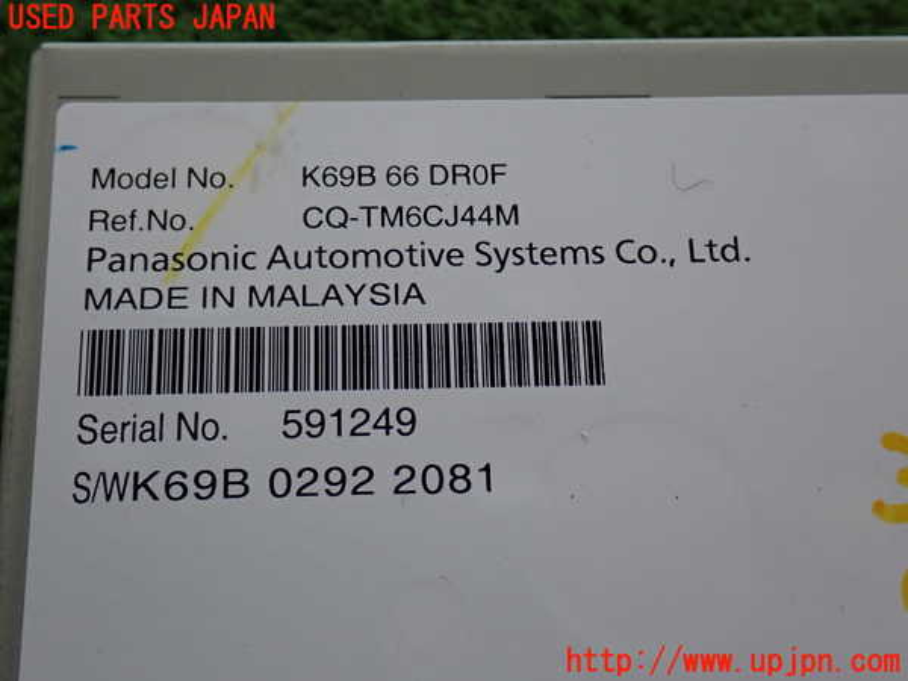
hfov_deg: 40.4
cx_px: 454
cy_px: 340
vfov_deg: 30.9
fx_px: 1233
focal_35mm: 47
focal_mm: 8.4
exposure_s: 1/50
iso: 400
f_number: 3.1
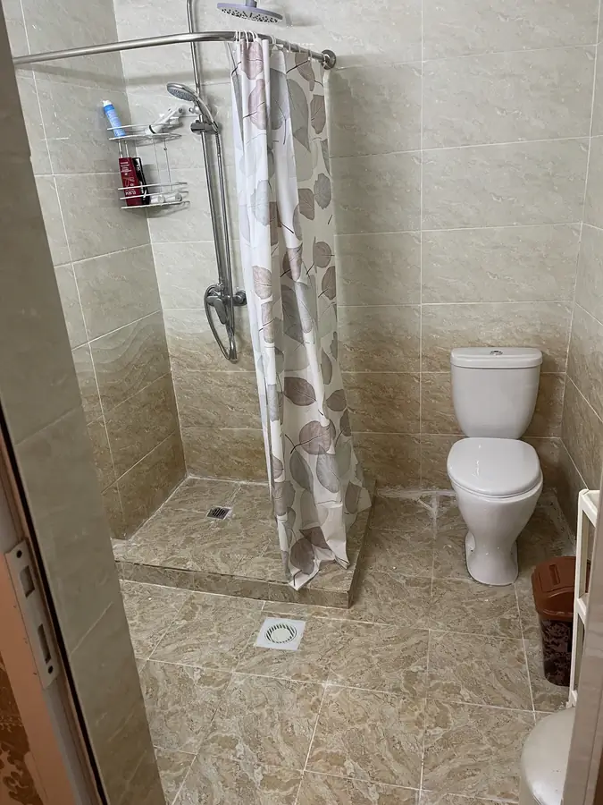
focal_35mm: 25
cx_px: 302
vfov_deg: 69.4
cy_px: 402
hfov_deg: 54.9
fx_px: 581
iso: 320
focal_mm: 5.1
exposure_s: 1/60
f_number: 1.6
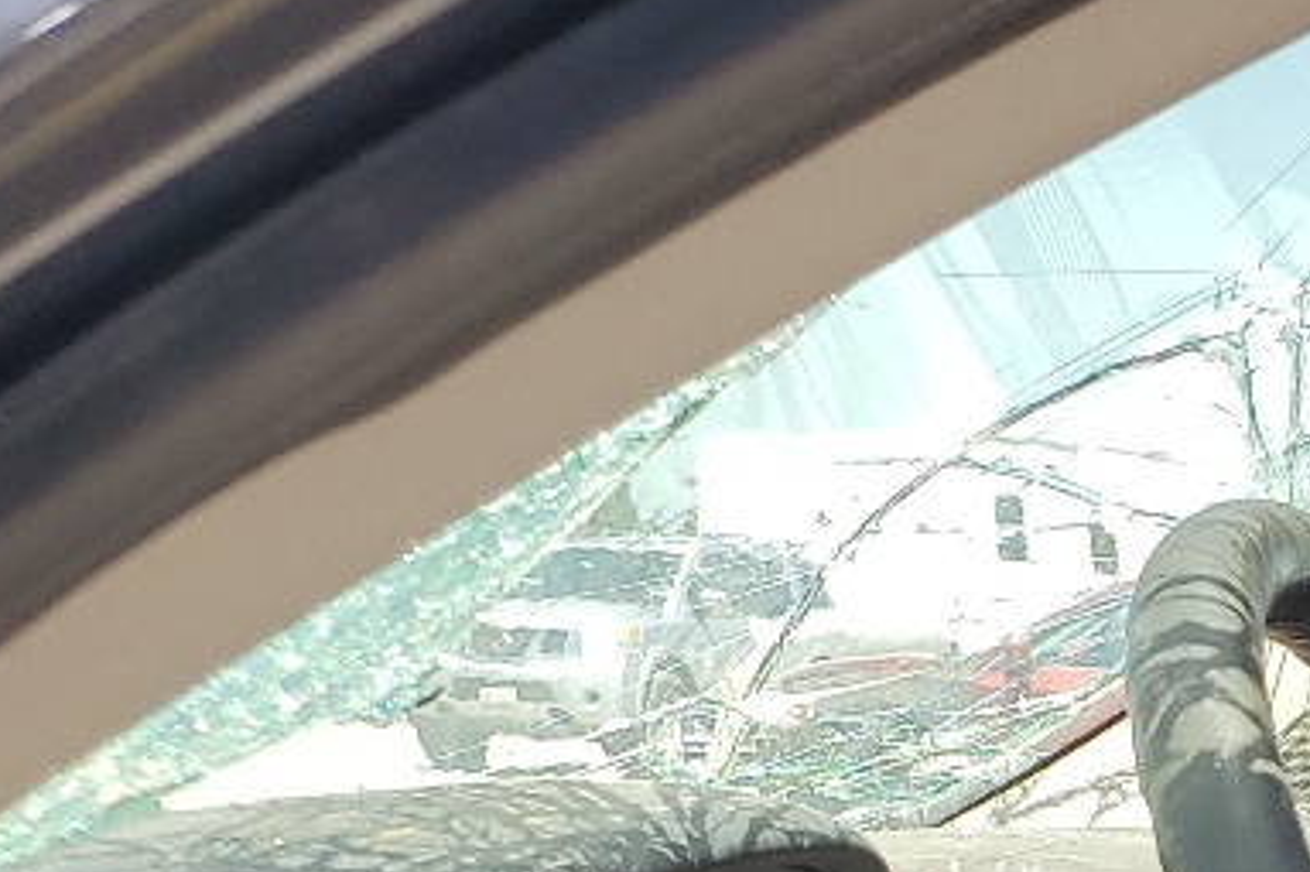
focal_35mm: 113
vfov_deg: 10.6
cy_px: 1987
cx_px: 2309
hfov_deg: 15.7
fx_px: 4110
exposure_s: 1/625
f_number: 1.5
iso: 50
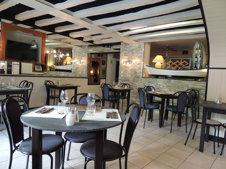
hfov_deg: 71.6
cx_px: 113
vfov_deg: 56.8
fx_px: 157
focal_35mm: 24
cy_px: 84
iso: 280
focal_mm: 4.3
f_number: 3
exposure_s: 1/30
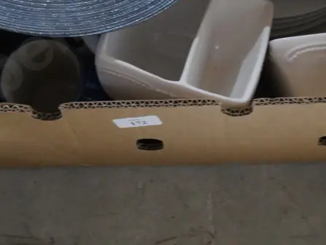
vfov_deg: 16.4
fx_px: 820
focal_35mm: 87
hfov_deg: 22.5
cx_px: 152
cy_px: -35
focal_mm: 19
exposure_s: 1/50
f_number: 4.1
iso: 3200
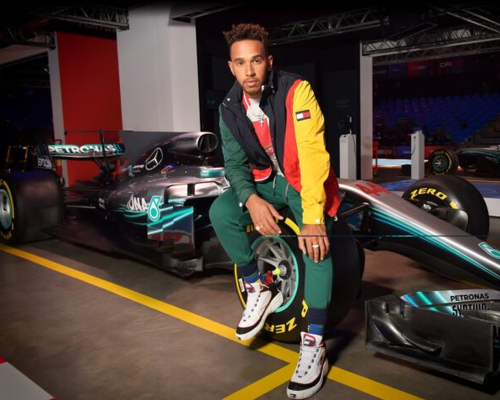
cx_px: 291
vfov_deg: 50.0
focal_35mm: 29
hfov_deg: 60.1
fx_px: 429
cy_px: 200
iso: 500
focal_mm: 16
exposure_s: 1/160
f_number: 6.3
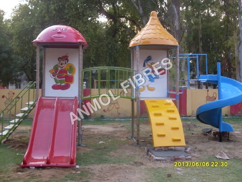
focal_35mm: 38
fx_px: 266
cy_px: 91
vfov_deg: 37.7
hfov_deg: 49.0
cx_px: 121
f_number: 2.8
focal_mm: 6.3
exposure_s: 1/90
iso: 80
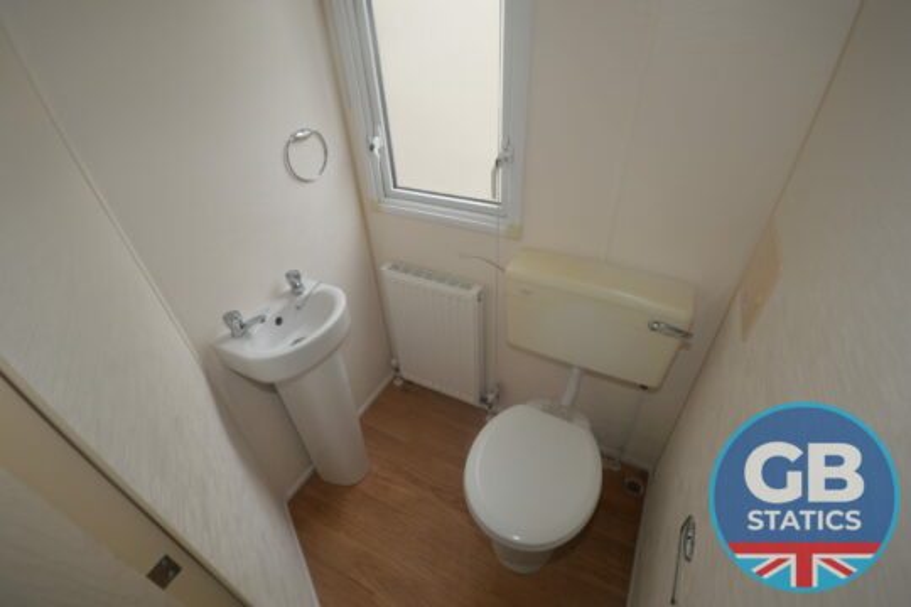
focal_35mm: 15
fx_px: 380
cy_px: 304
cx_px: 456
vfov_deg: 77.3
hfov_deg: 100.4
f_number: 4
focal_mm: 10
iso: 220
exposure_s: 1/60
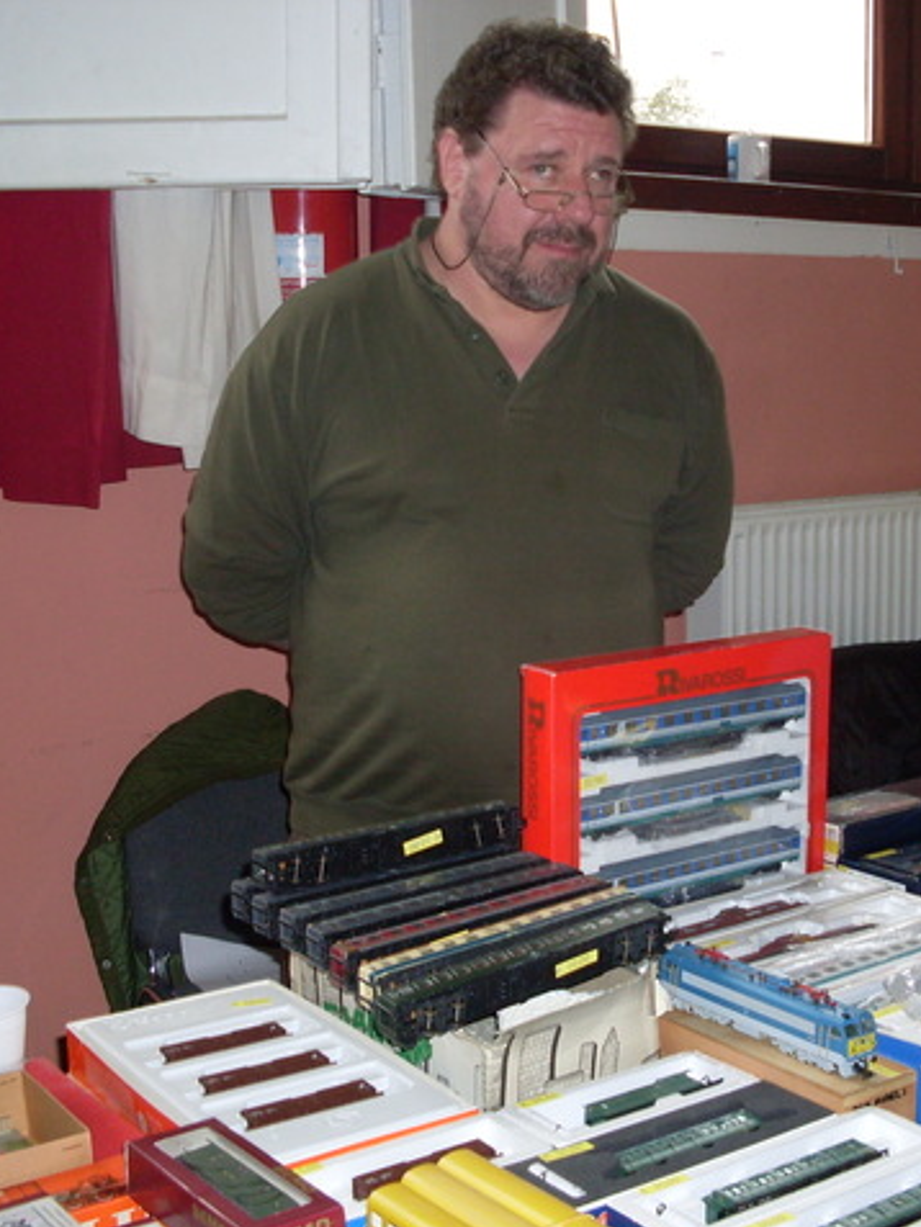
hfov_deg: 28.4
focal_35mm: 51
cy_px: 615
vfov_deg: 37.5
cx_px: 597
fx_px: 1808
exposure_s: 1/45
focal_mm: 6.3
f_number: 2.8
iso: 100
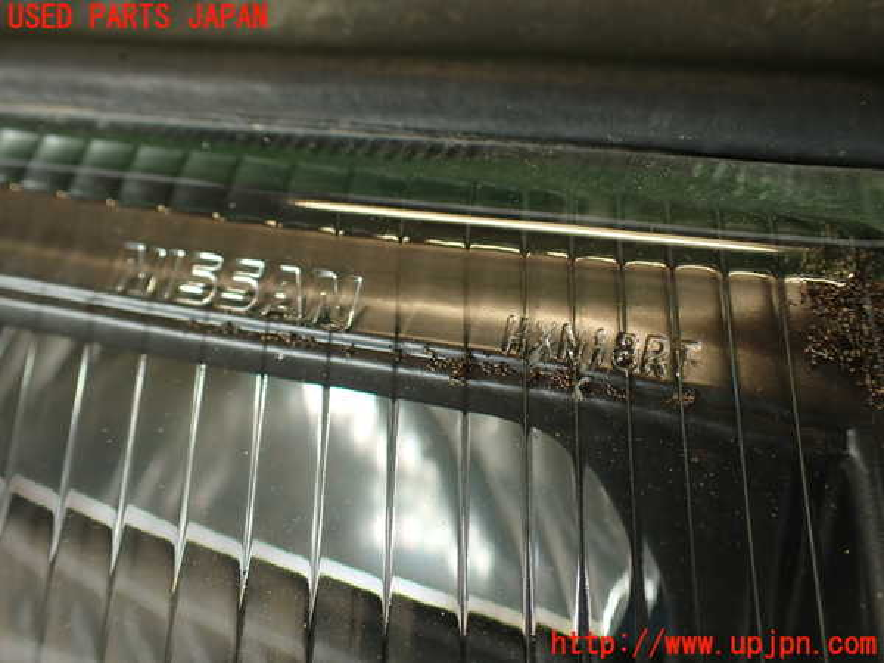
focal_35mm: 32
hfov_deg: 56.8
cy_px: 332
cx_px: 442
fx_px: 817
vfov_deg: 44.2
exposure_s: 1/60
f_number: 2.4
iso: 160
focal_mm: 5.79
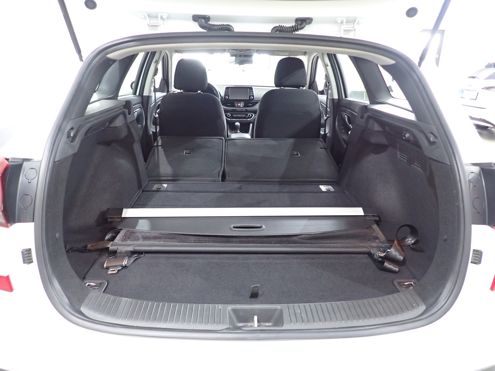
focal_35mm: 25
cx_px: 248
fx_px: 357
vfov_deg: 54.9
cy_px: 186
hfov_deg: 69.4
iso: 500
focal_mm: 4.5
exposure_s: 1/30
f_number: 2
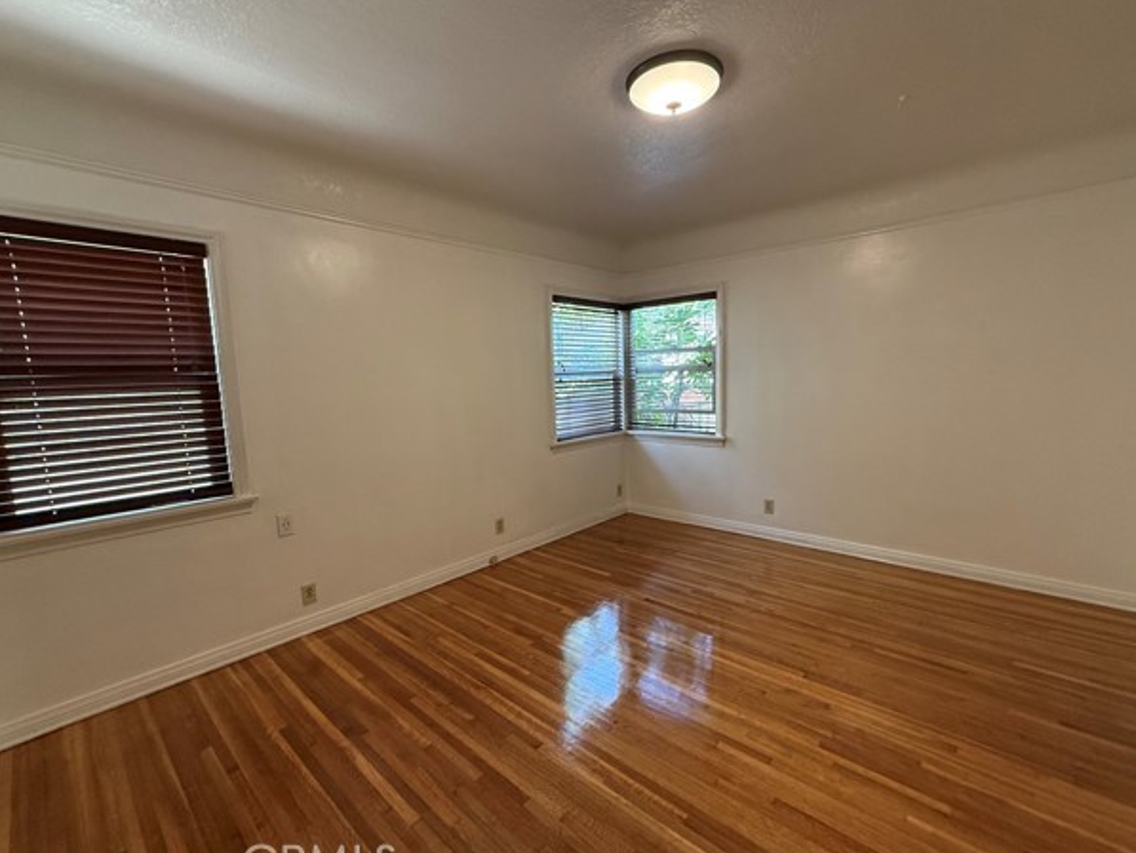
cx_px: 578
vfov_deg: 81.8
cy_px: 432
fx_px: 492
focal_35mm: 15
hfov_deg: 98.1
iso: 320
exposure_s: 1/120
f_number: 2.2
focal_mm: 2.22
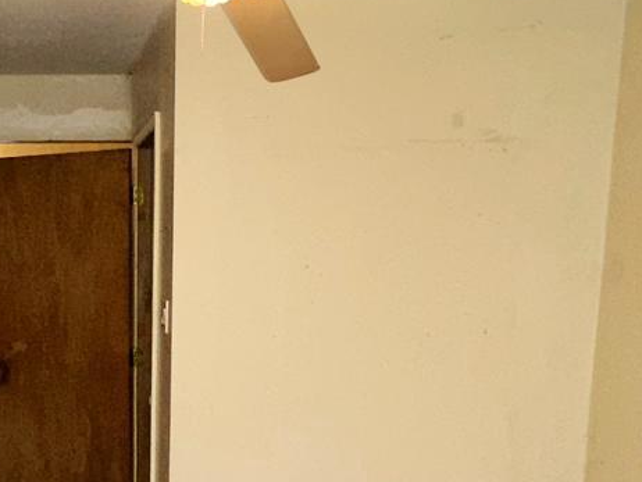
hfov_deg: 29.2
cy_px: 449
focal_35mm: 62
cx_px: 0
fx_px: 1150
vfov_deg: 23.0
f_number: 2.2
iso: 80
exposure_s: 1/66
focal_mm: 2.22
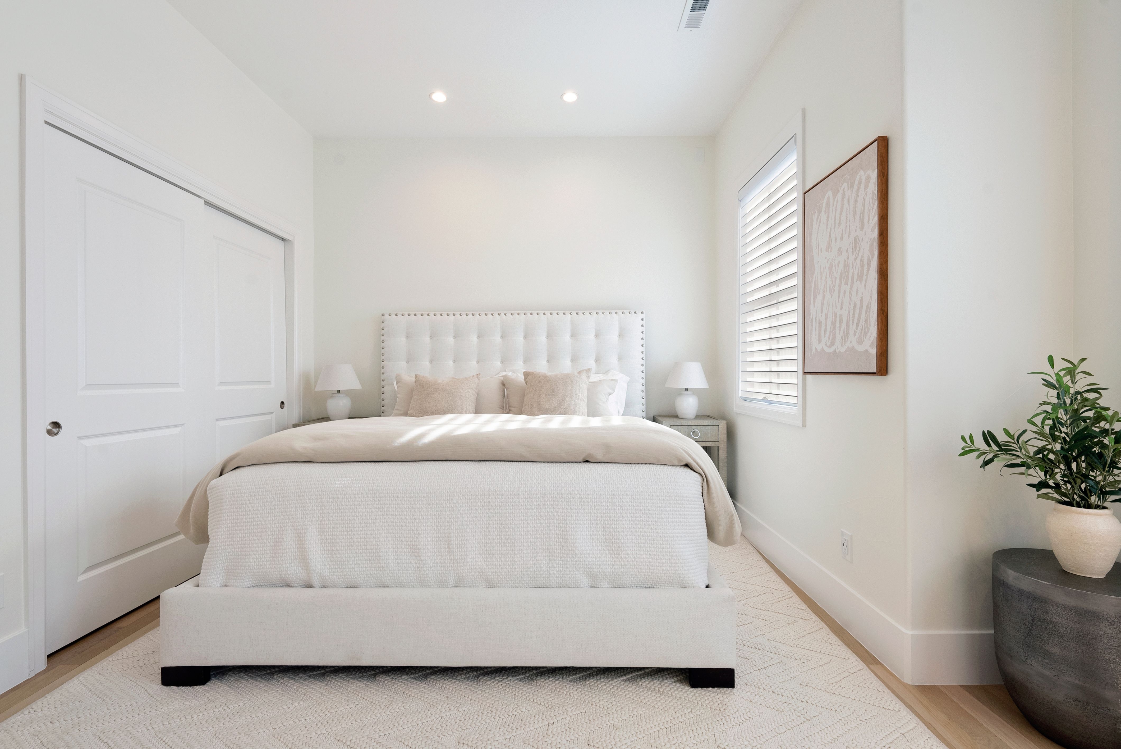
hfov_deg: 96.7
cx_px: 560
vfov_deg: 73.8
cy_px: 374
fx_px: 498
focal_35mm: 16
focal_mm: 16
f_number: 9
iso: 640
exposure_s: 1/30
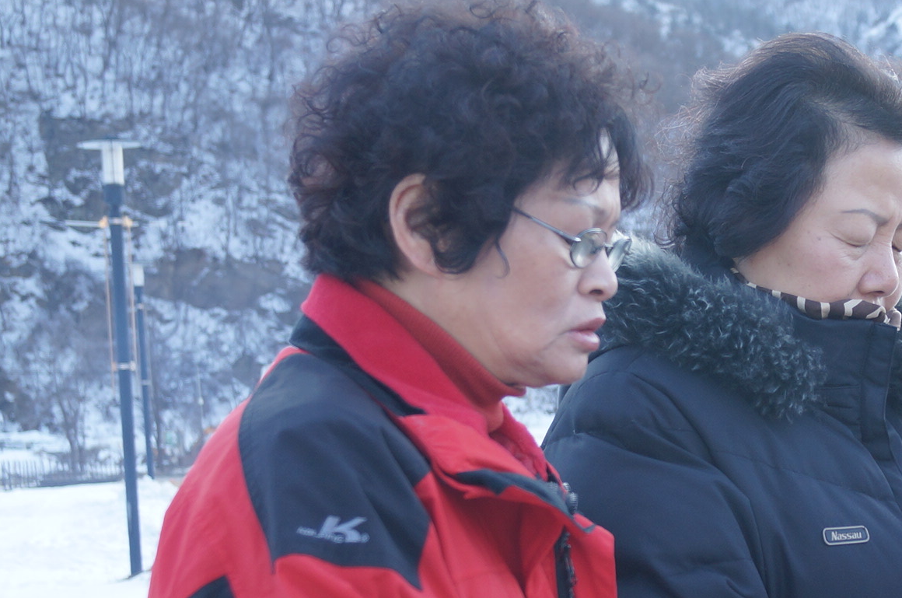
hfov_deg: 26.2
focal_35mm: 76
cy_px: 498
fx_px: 1901
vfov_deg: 17.7
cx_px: 732
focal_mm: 24
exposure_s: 1/160
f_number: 4
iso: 200
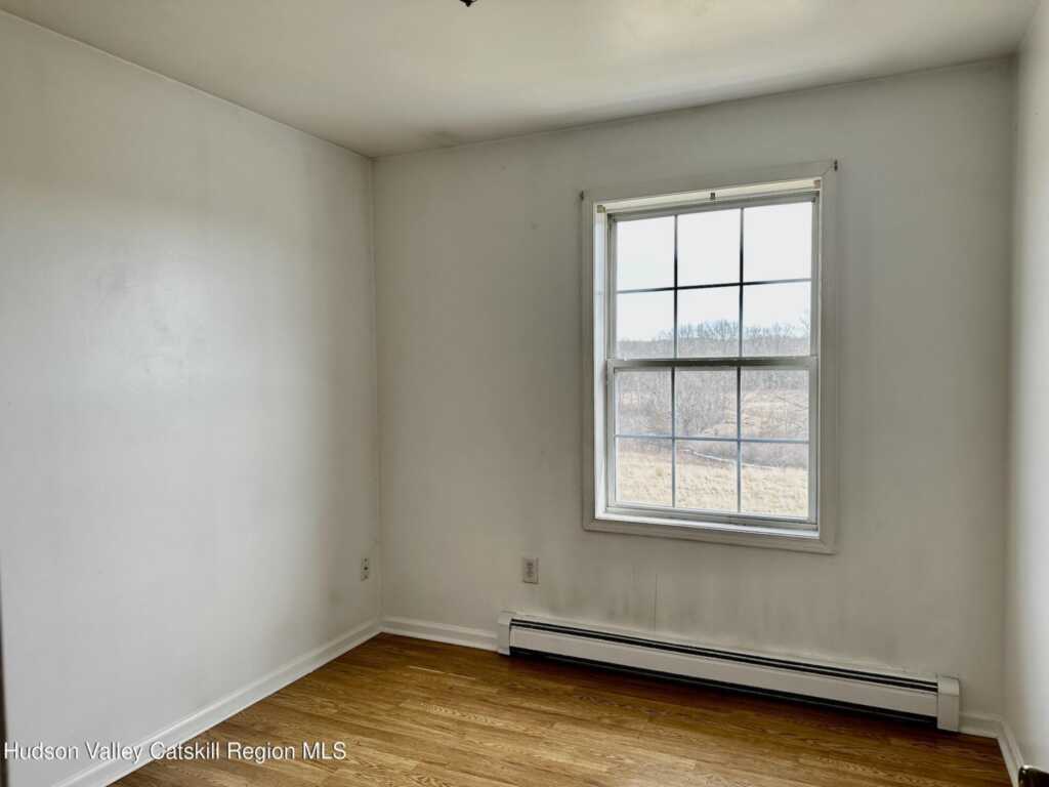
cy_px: 394
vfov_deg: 56.8
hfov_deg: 71.6
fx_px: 727
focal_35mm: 24
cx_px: 524
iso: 80
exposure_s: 1/291
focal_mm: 6.86
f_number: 1.78
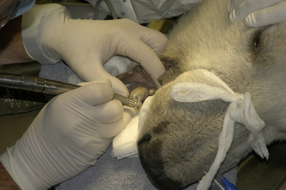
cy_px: 95
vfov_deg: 7.6
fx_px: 1429
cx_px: 143
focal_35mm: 180
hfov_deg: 11.4
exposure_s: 1/180
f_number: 13
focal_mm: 120
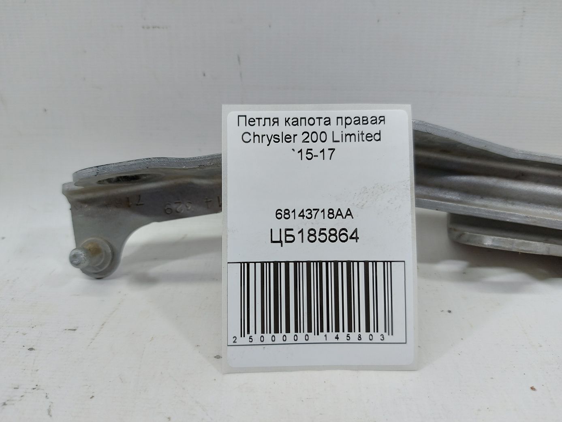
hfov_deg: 71.6
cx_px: 281
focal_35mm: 24
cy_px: 211
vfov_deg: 56.8
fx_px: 390
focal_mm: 5.23
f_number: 1.8
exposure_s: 1/50
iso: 64
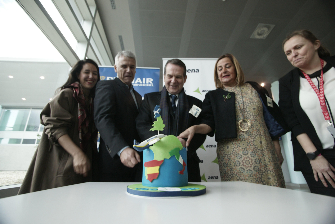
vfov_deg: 53.2
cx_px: 168
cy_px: 112
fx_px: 223
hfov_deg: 73.7
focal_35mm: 24
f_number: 7.1
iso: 800
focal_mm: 24
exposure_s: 1/60
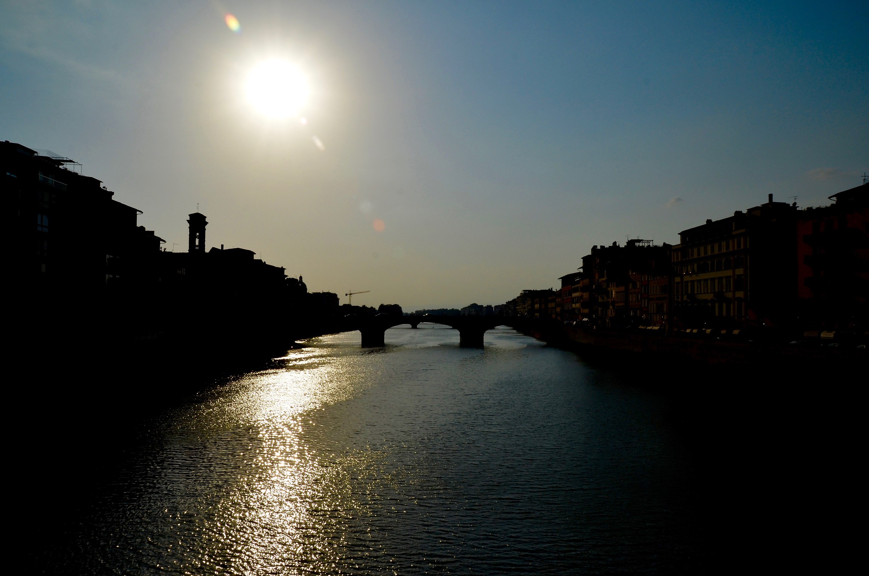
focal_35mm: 27
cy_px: 299
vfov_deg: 48.5
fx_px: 639
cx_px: 428
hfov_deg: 68.4
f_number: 16
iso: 250
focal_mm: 17
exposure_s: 1/1600
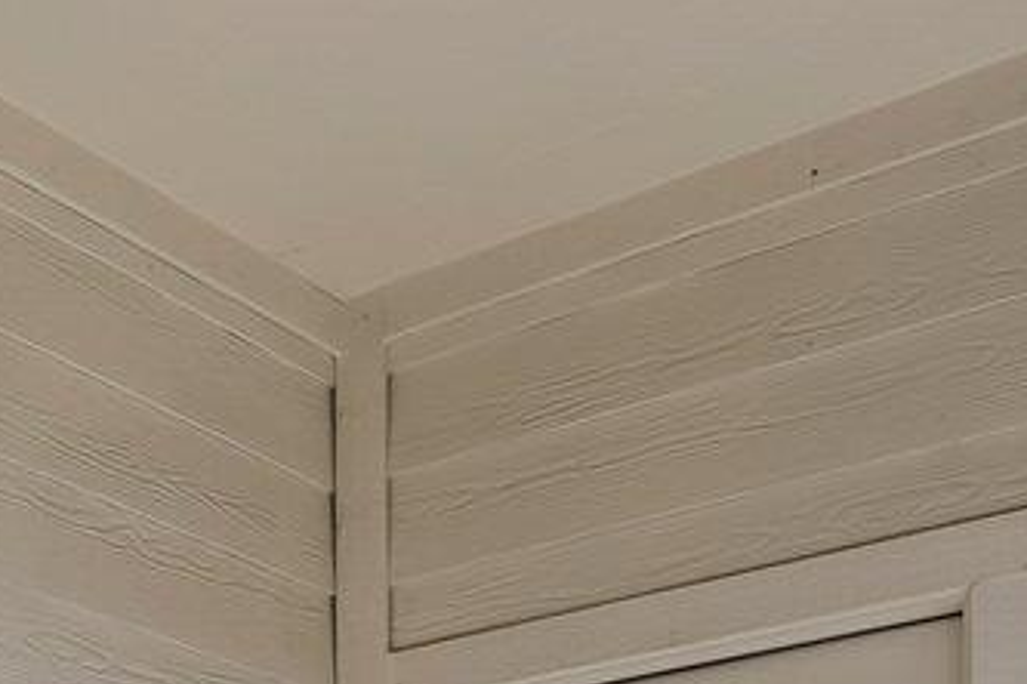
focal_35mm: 80
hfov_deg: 22.3
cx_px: -367
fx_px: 2282
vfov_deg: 14.5
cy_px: 1311
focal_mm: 13
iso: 160
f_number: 11
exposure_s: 1/13
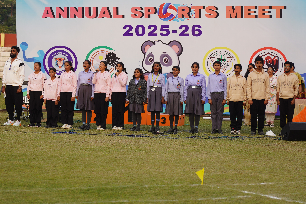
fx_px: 1130
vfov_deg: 10.3
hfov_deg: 15.4
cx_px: 133
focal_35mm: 133
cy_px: 85
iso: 100
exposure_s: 1/125
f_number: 4.5
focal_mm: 104
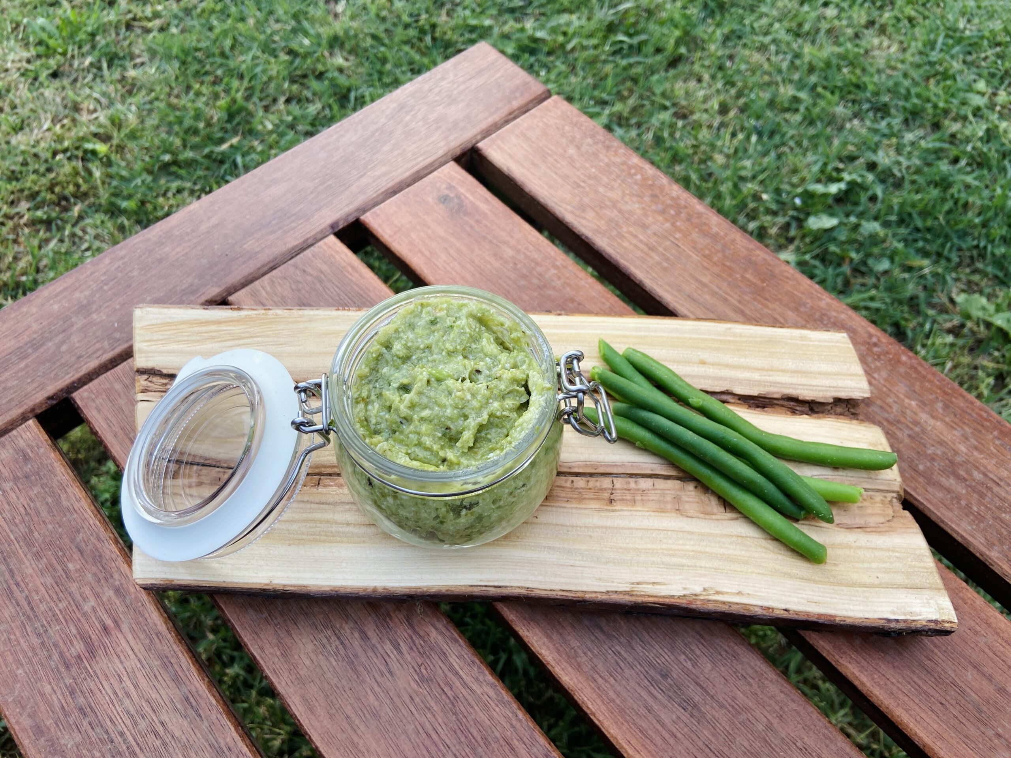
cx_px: 506
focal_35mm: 26
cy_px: 379
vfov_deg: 53.1
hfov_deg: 67.3
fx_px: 759
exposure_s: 1/128
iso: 32
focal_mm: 4.25
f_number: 1.8
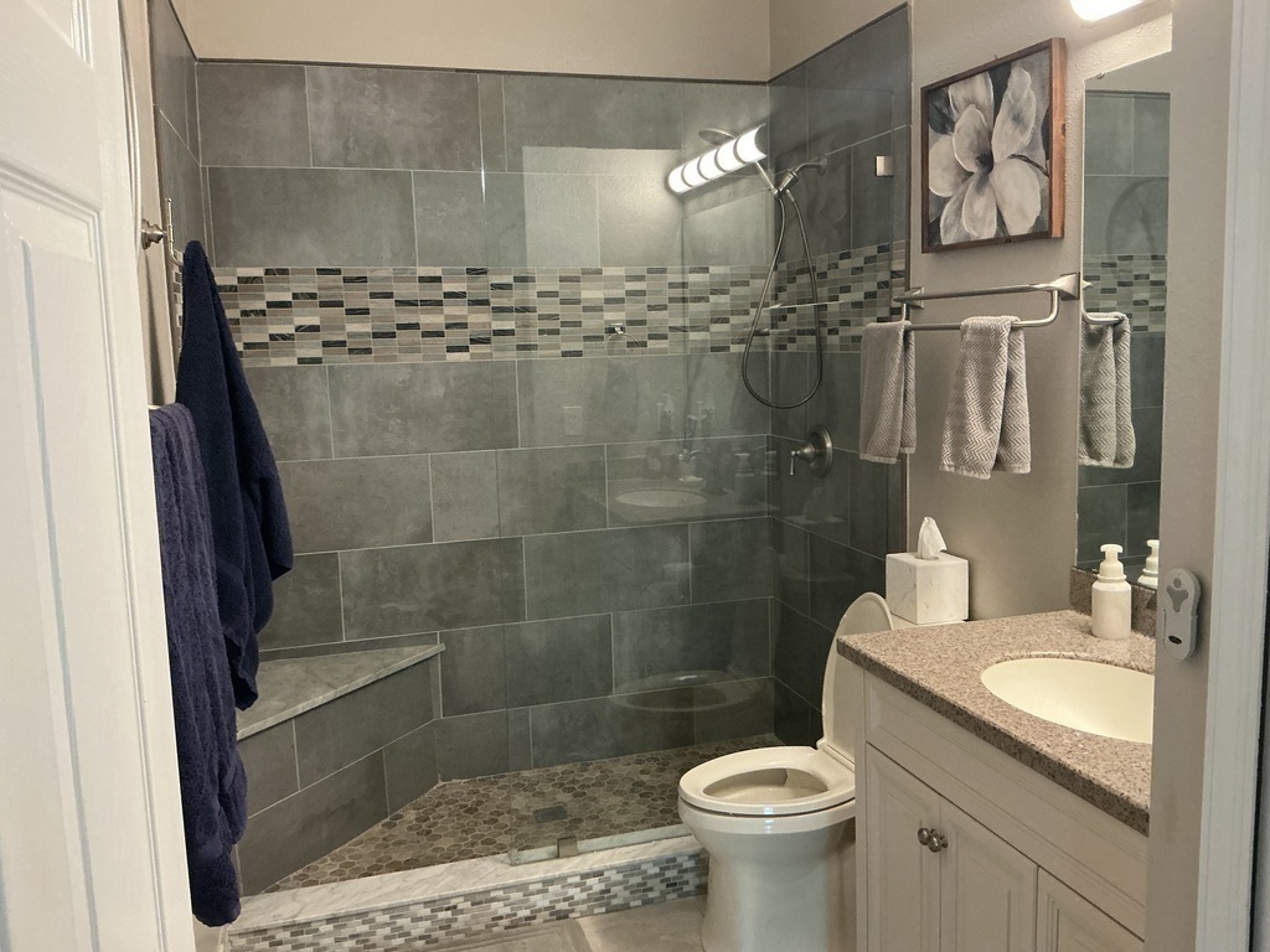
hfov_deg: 61.7
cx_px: 635
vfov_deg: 48.2
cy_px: 476
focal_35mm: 29
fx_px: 1064
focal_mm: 3
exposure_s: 1/60
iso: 250
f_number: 1.8
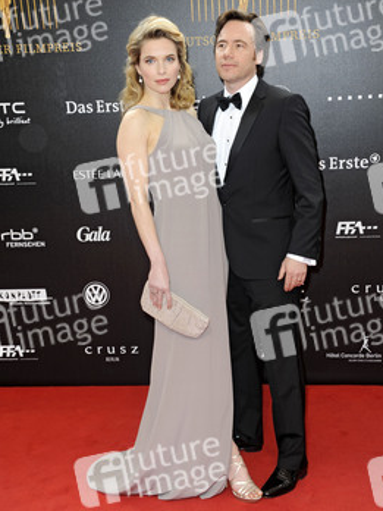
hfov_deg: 27.5
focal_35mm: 53
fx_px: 782
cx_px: 192
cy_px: 253
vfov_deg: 36.2
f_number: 6.3
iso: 500
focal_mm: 48
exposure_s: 1/160
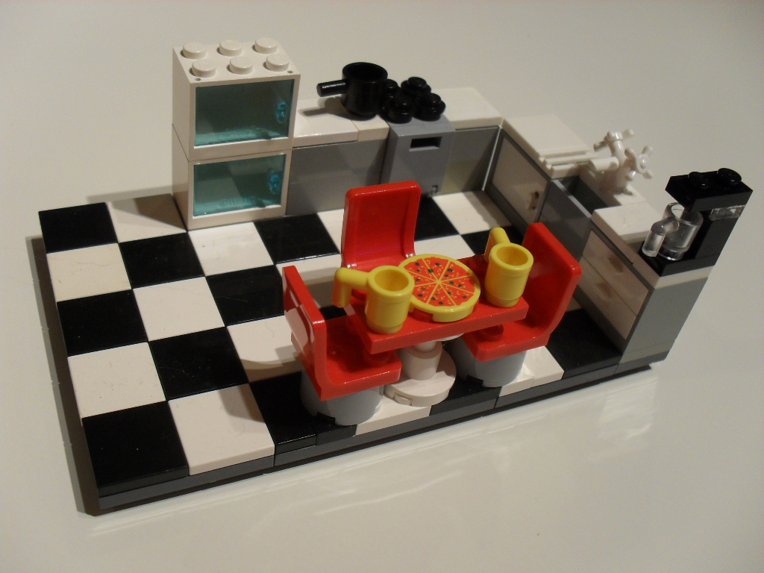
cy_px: 286
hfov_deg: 52.6
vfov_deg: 40.7
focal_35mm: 35
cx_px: 382
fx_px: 772
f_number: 3.2
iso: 160
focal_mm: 6.3
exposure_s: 1/30
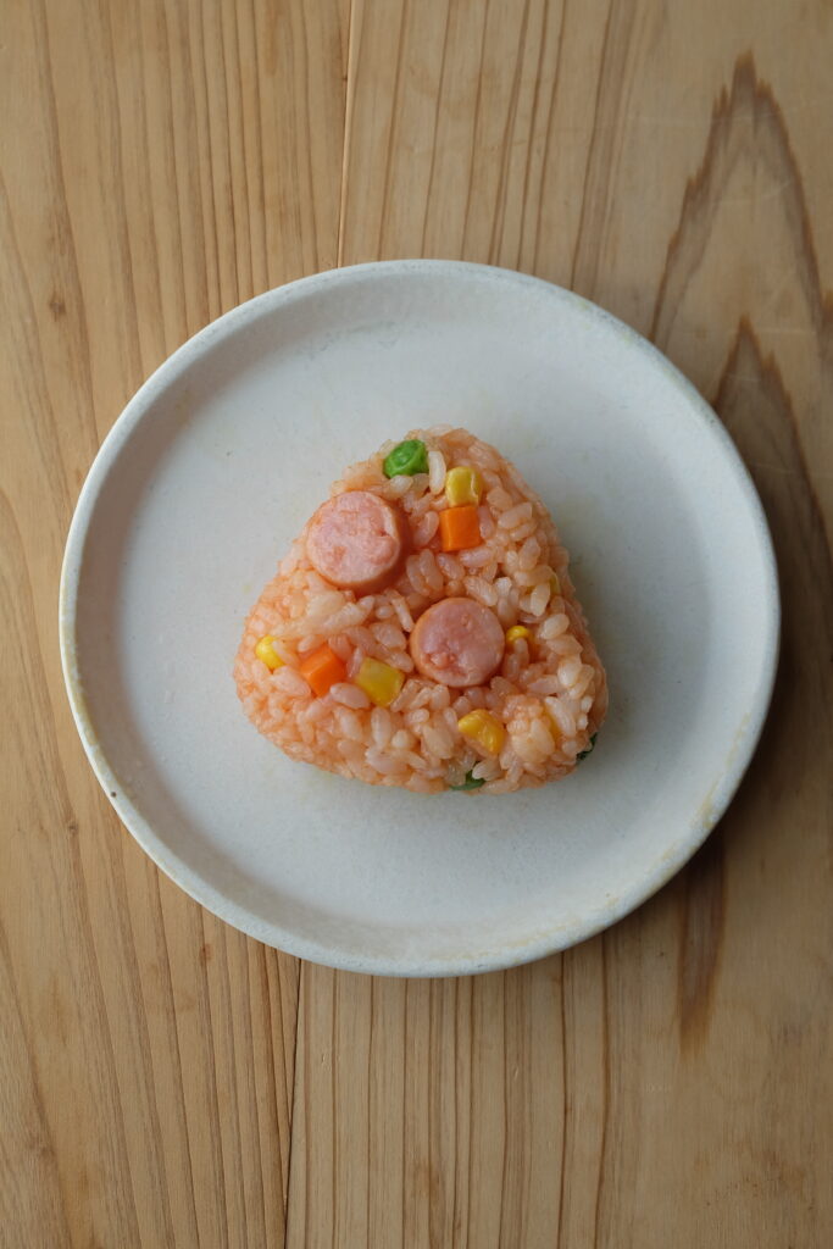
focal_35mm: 70
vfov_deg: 28.8
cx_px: 416
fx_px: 2429
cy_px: 624
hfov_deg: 19.5
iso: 200
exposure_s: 1/110
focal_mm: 46.7
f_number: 5.6
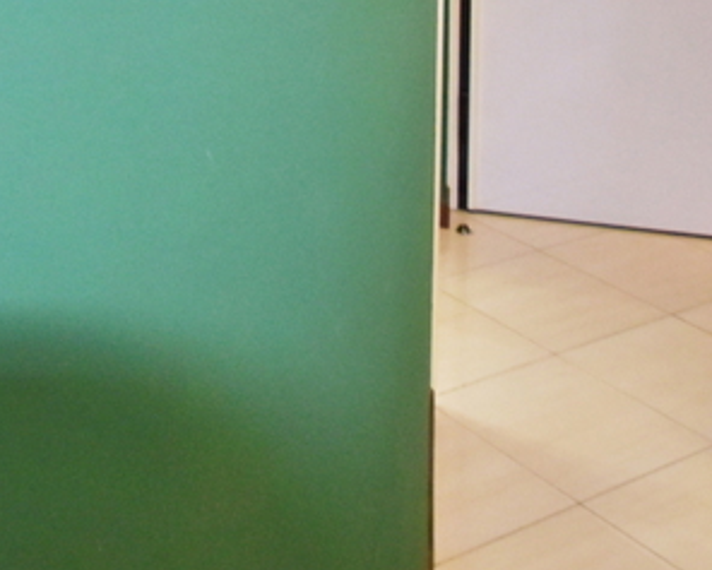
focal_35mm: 57
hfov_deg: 30.9
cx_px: 24
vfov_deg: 22.6
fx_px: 1202
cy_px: -245
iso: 720
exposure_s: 1/60
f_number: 4.5
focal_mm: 10
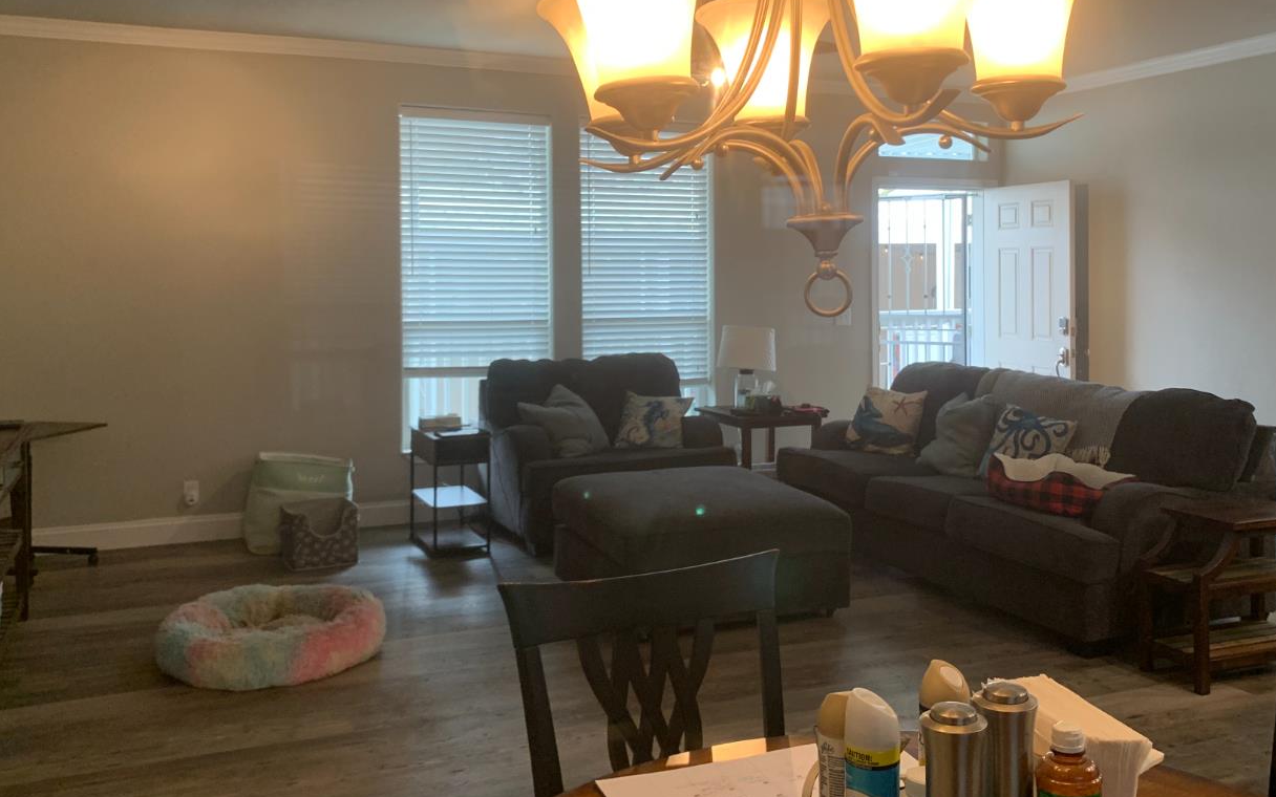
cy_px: 276
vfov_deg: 36.9
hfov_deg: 56.6
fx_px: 1182
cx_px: 685
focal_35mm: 34
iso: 100
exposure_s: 1/60
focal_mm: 4.25
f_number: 1.8
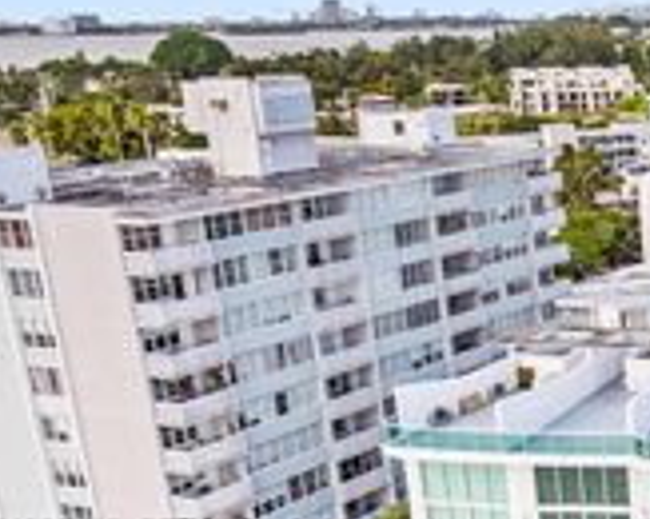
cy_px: 531
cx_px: 961
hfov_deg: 22.1
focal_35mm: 72
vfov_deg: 20.5
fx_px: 1383
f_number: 2.8
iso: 210
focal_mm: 12.29
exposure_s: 1/25
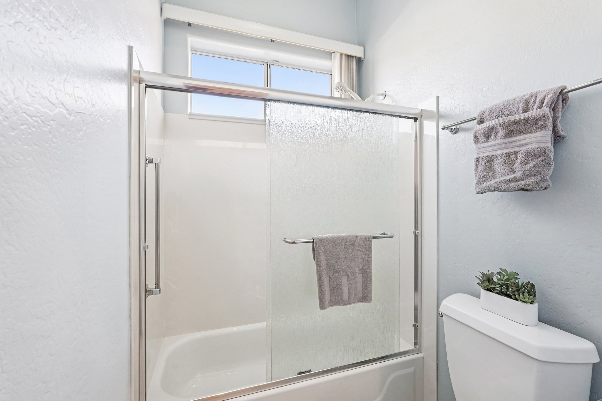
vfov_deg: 73.7
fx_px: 268
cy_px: 200
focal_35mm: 16
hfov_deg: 96.7
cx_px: 301
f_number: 8
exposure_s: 1/20
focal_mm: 16
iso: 400
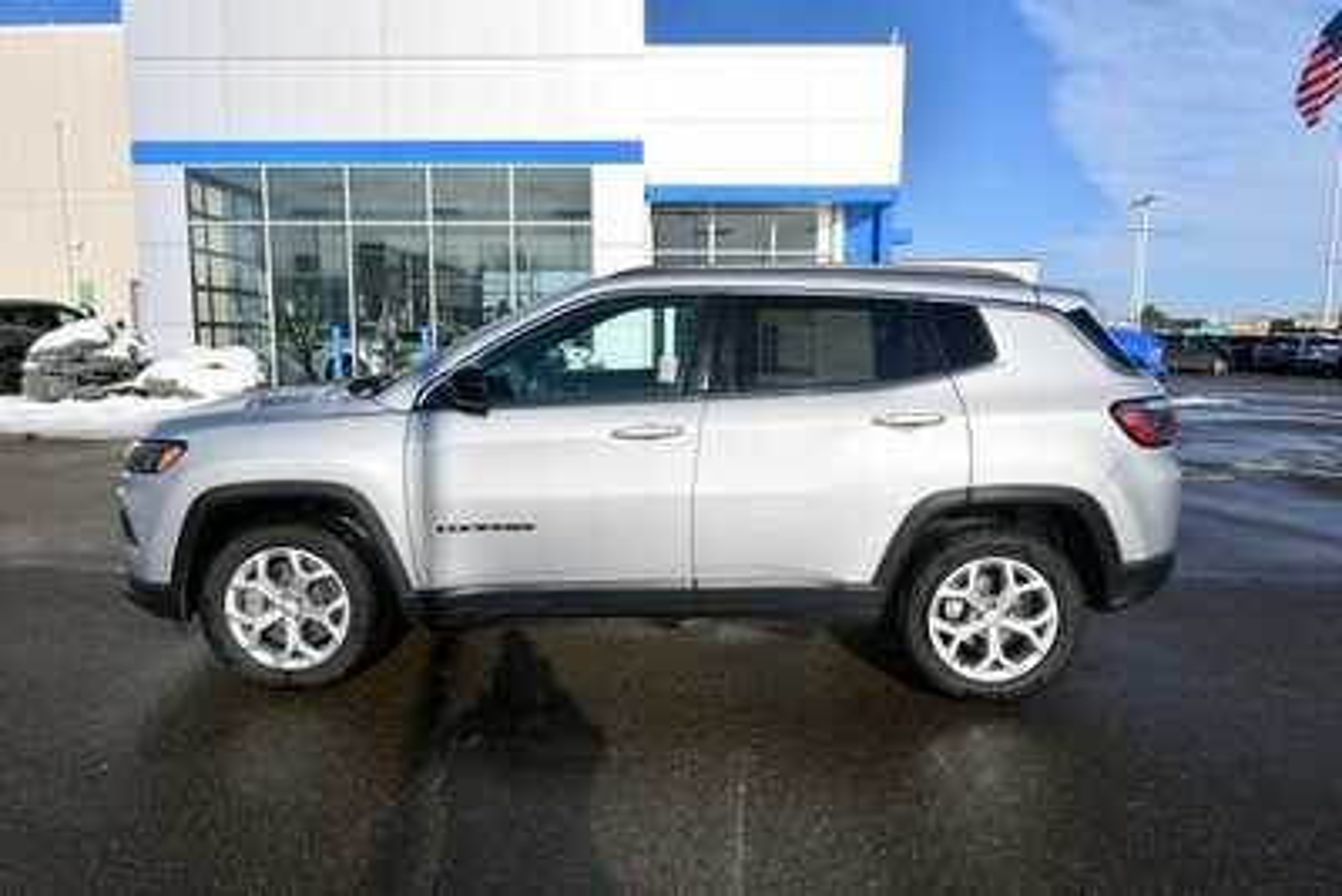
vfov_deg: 53.2
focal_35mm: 24
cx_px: 671
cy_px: 448
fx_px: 895
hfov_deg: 73.7
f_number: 10
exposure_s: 1/400
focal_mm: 16
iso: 100
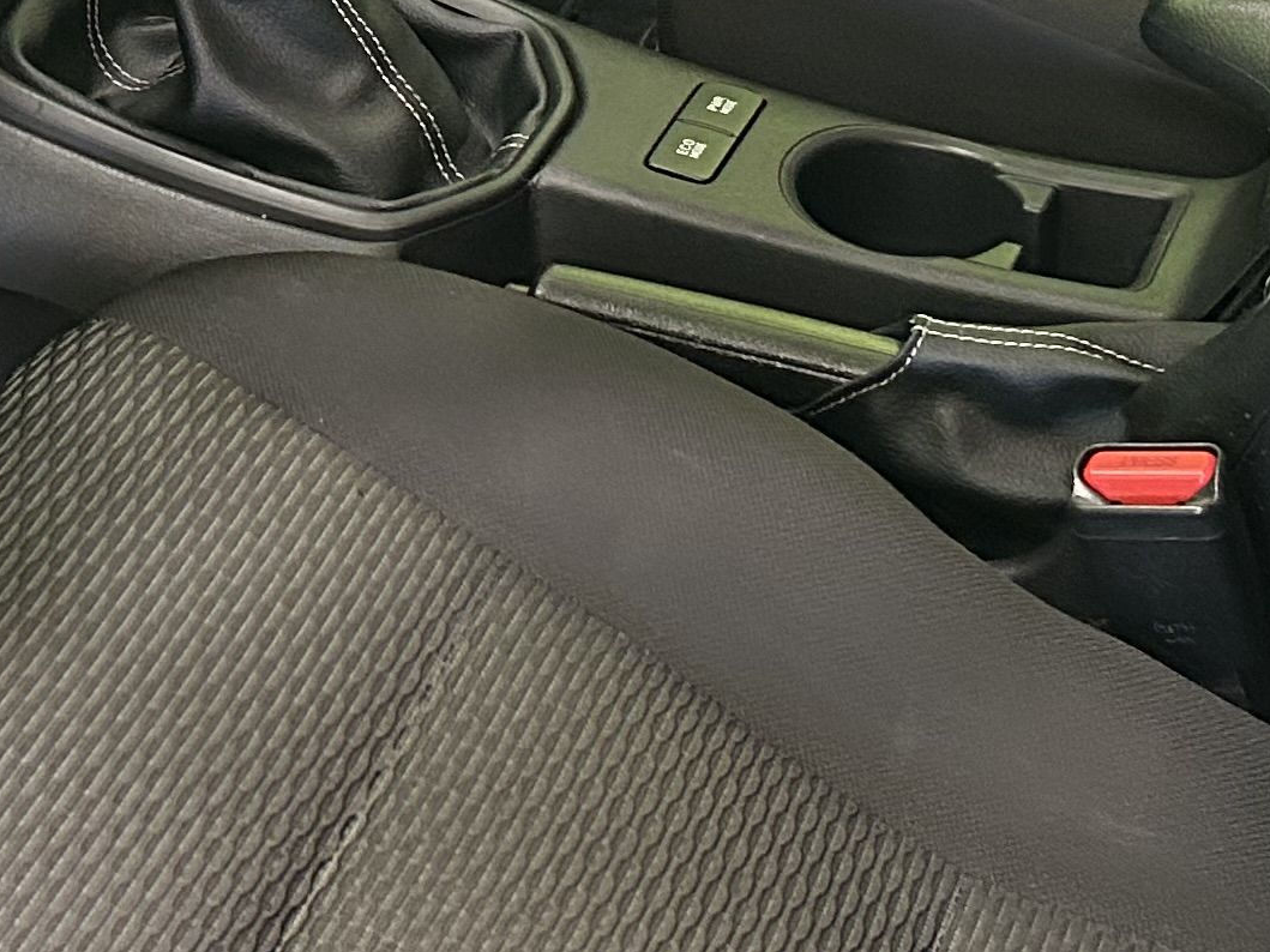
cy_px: 19
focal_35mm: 99
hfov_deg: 19.7
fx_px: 3632
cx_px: 342
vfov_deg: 14.7
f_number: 1.5
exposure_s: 1/50
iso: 400
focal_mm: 5.7
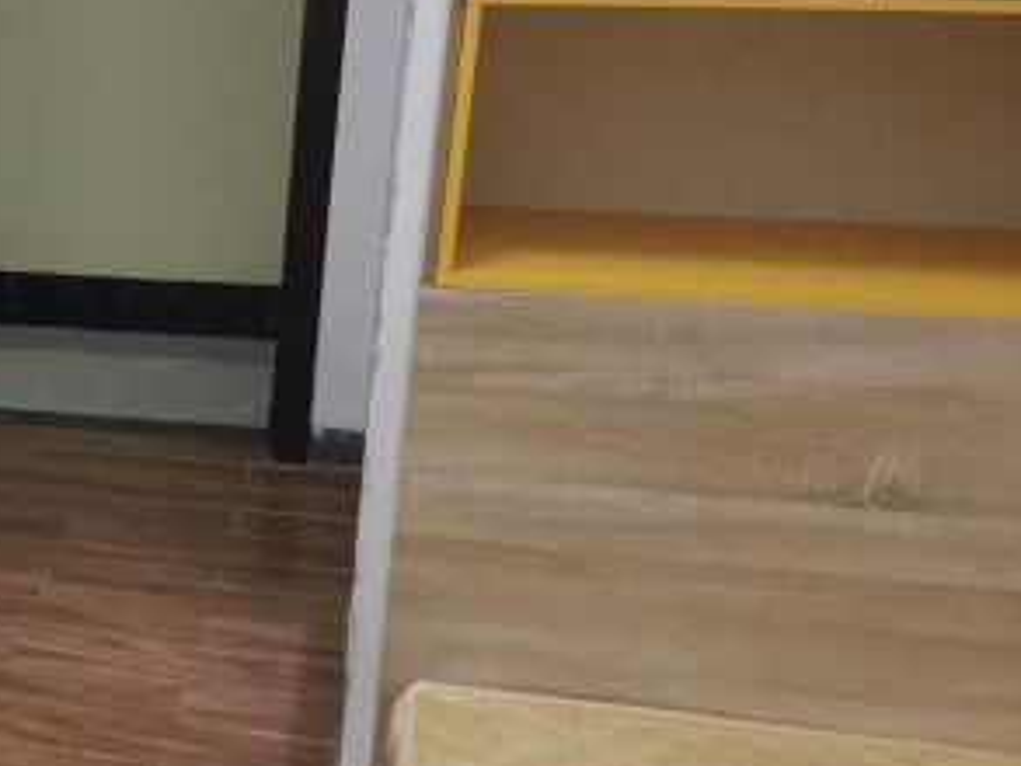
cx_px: -362
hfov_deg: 23.6
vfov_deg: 20.7
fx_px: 2095
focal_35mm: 71
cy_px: 470
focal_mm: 4.75
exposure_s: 1/50
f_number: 1.8
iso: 400
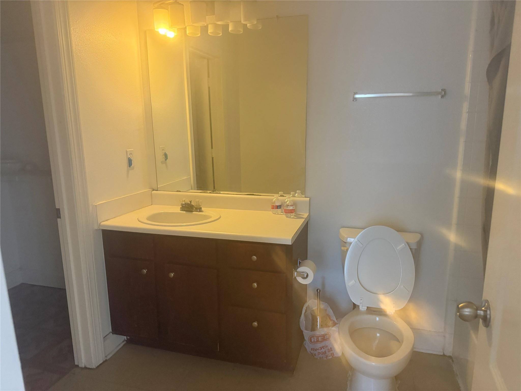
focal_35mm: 24
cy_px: 196
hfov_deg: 71.6
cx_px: 260
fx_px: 361
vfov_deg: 56.8
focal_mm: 6.76
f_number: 1.78
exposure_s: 1/40
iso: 640
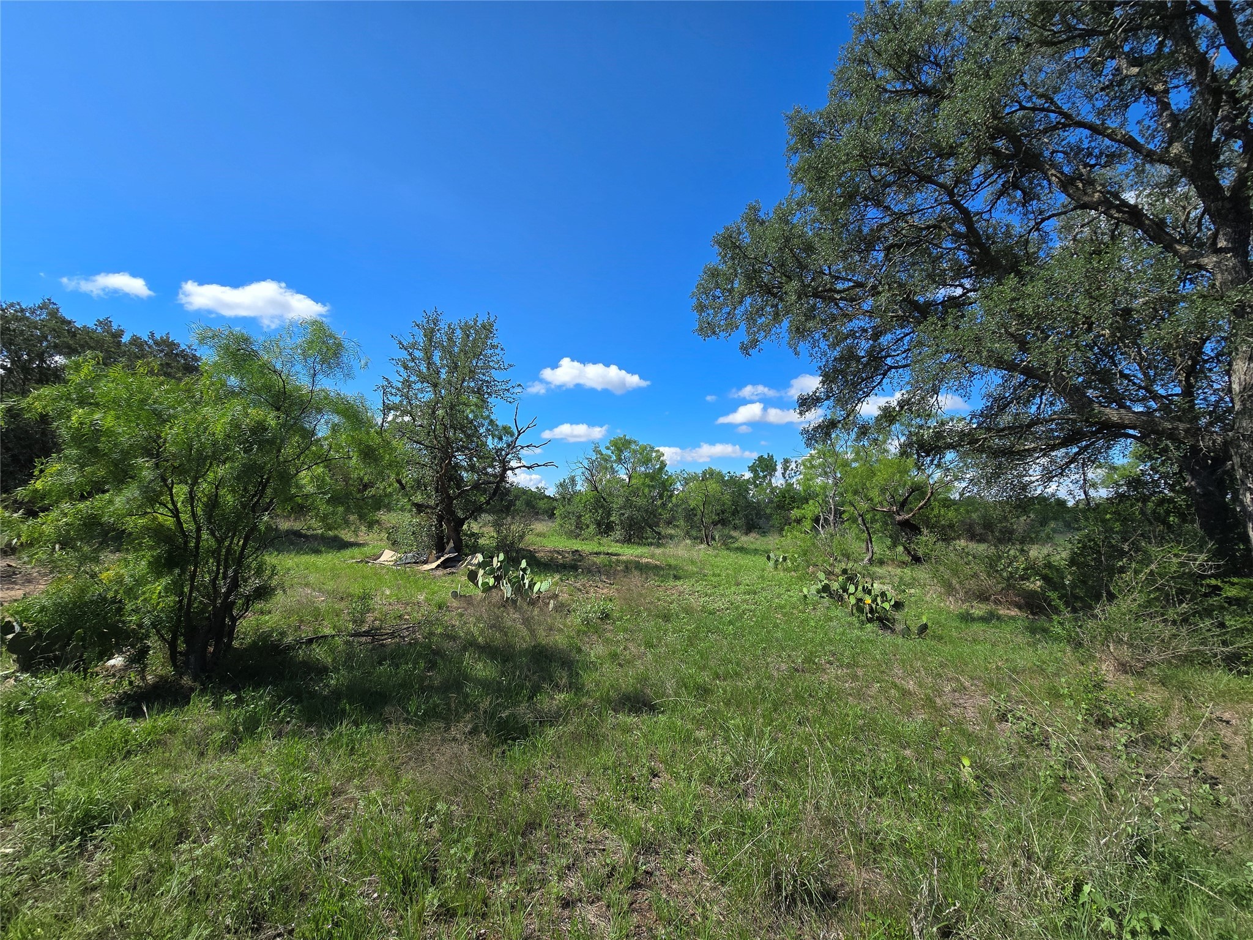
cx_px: 626
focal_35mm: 13
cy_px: 470
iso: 50
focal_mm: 2.2
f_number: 2.2
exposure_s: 1/1854
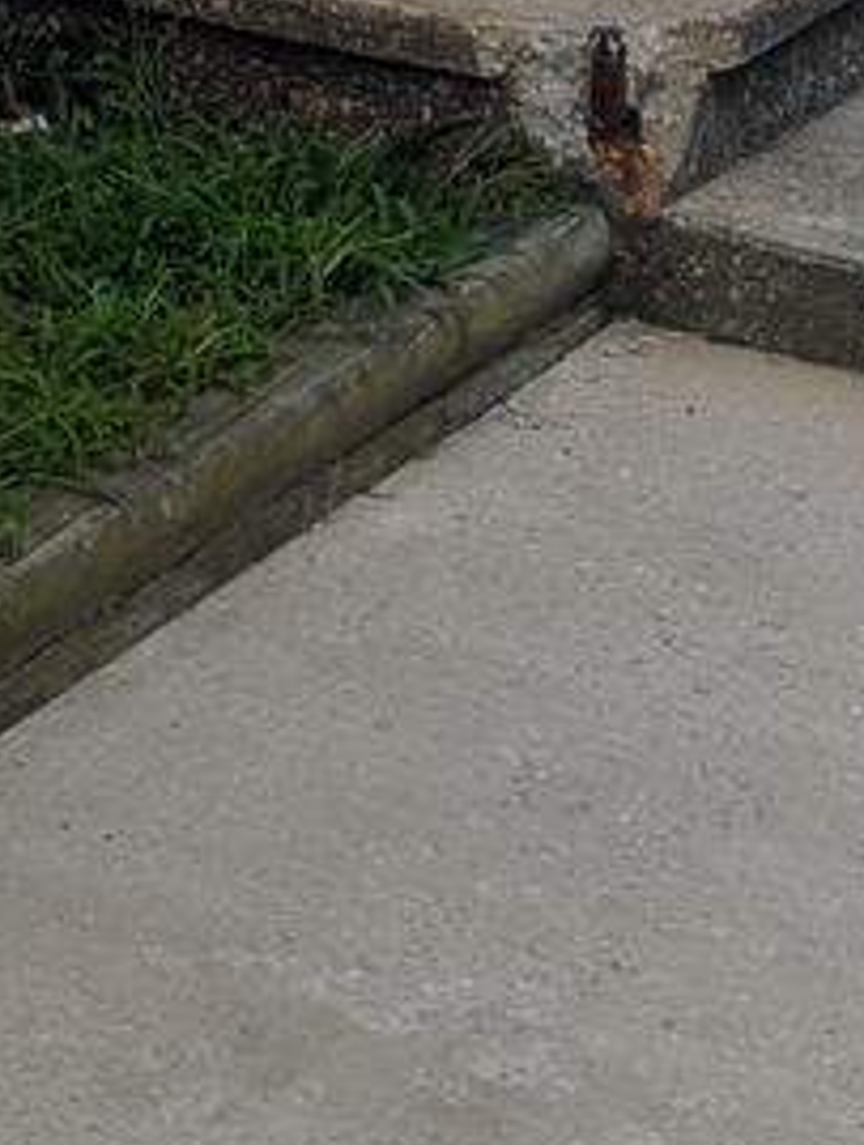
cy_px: -1486
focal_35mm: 137
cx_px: -166
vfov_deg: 12.0
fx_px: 4541
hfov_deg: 10.7
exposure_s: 1/945
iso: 22
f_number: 1.68
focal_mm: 6.9
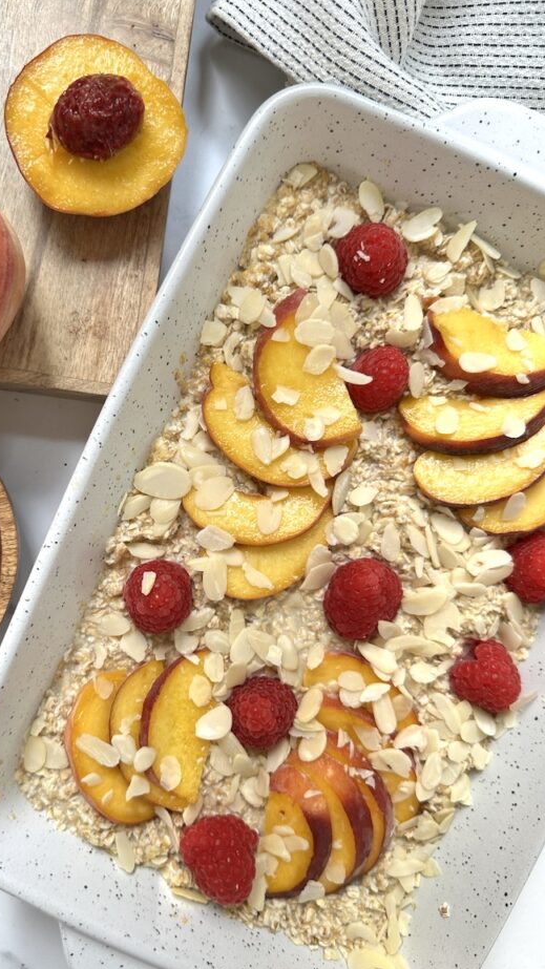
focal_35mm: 29
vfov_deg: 66.0
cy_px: 518
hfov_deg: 39.8
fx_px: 745
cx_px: 193
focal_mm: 6.86
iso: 80
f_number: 1.78
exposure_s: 1/121
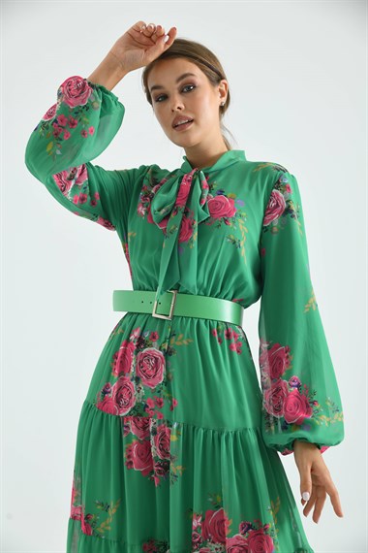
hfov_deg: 23.4
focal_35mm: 58
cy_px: 276
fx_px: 889
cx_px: 184
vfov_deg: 34.5
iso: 100
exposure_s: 1/125
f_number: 6.3
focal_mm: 58
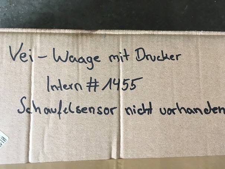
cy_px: 84
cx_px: 112
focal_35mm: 29
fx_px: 189
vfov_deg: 48.2
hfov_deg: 61.6
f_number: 2.2
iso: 100
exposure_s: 1/33
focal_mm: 4.15
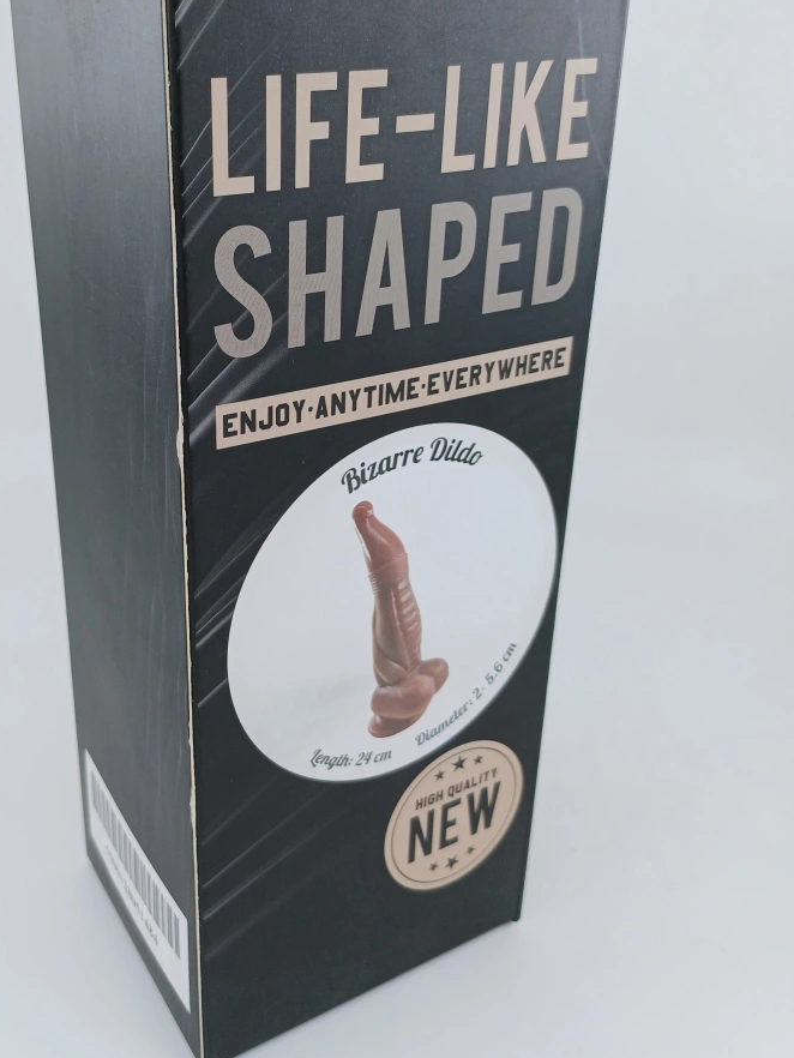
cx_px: 279
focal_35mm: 34
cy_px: 446
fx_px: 1039
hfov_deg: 41.4
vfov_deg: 53.7
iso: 50
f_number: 1.8
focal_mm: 4.65
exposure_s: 1/346
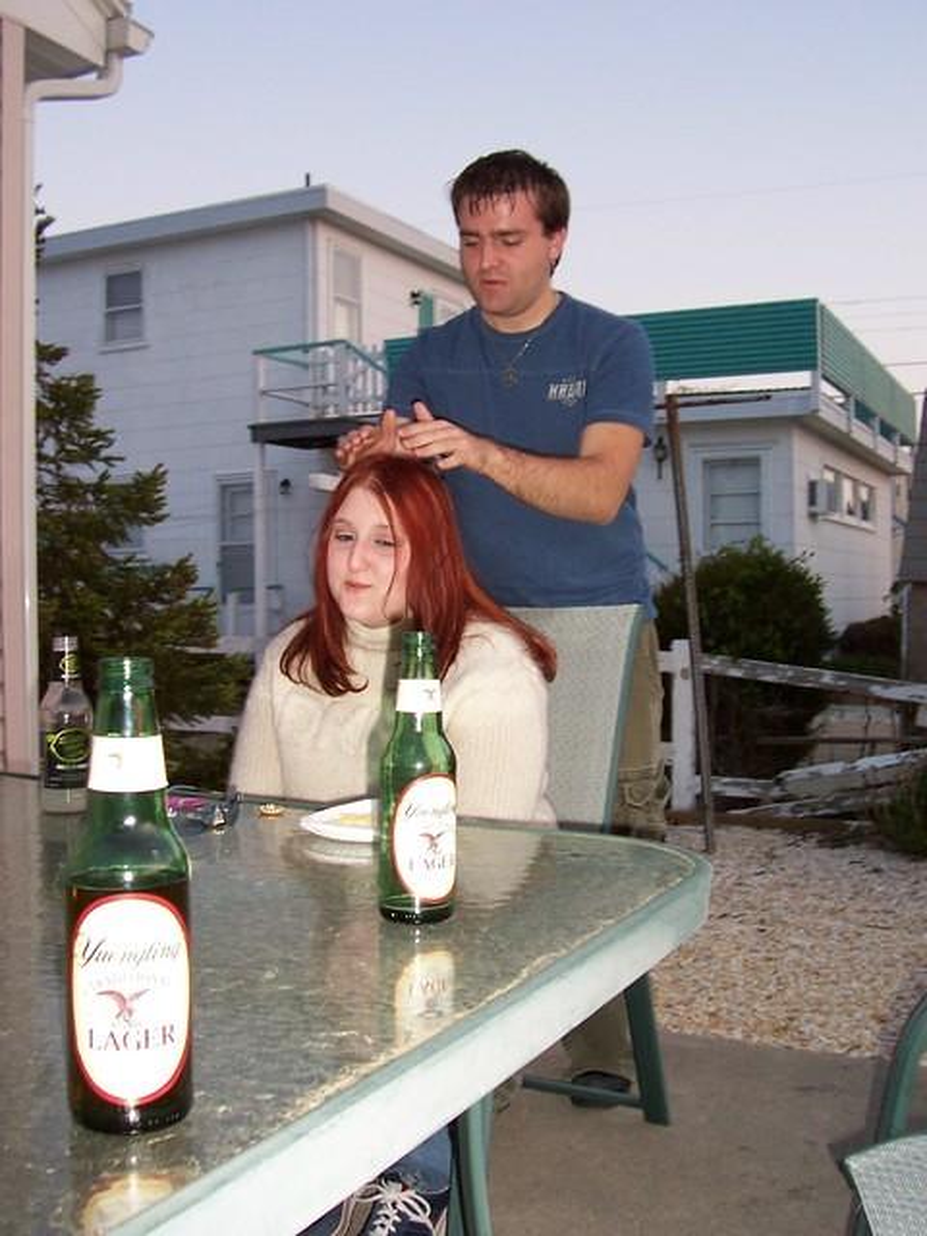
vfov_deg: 50.1
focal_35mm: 37
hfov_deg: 38.7
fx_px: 1321
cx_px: 464
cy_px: 618
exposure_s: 1/60
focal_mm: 5.6
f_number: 2.8
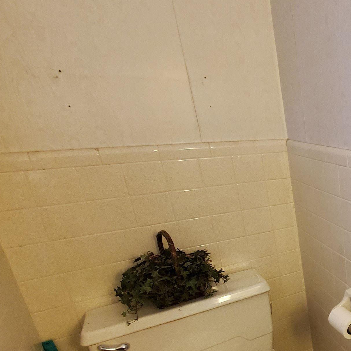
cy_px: 235
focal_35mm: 29
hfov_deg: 39.4
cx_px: 425
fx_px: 333
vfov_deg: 54.5
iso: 500
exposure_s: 1/40
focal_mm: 1.8
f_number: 2.2
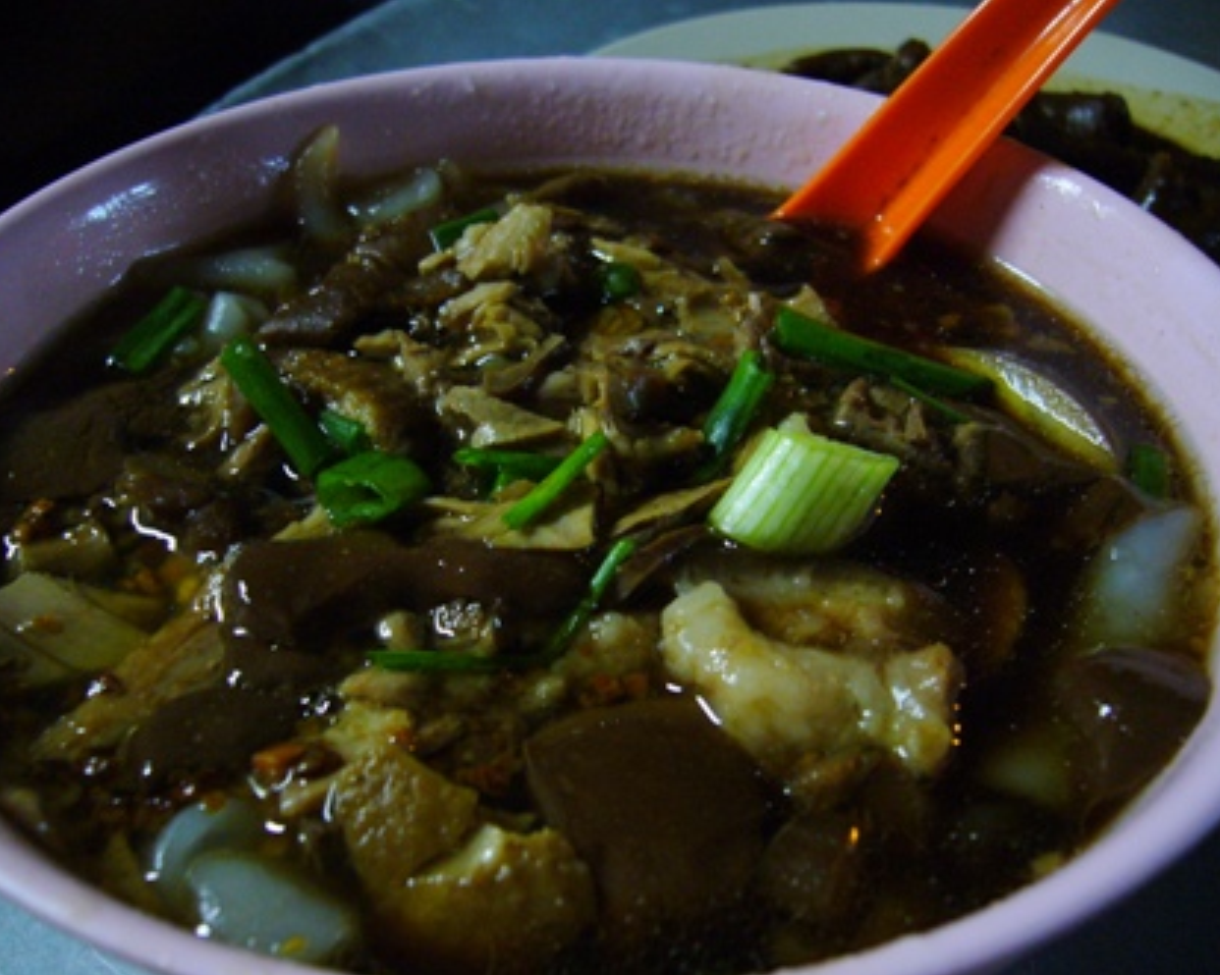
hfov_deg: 49.1
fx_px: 1336
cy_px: 492
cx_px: 575
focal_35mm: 37
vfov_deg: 40.1
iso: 200
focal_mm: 5.8
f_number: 2.8
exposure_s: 1/8
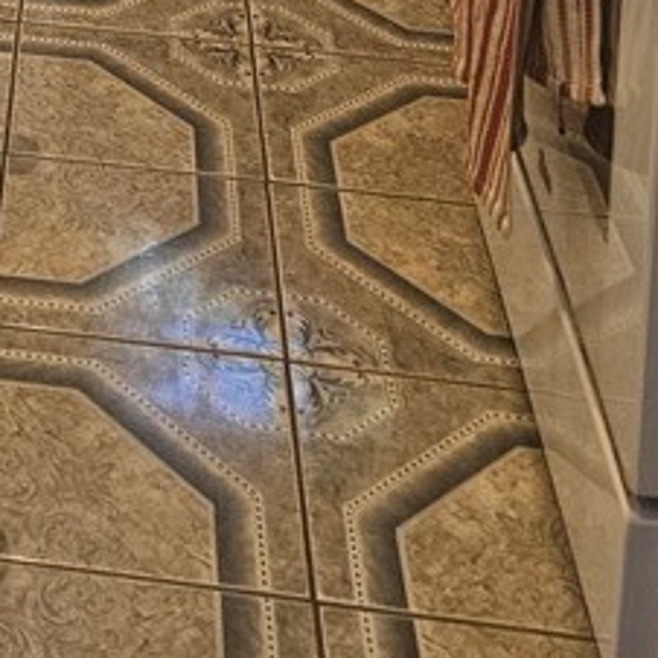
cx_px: -119
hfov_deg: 18.0
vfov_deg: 15.0
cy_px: -693
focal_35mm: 92
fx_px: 1979
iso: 160
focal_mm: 5.4
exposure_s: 1/120
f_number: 1.8
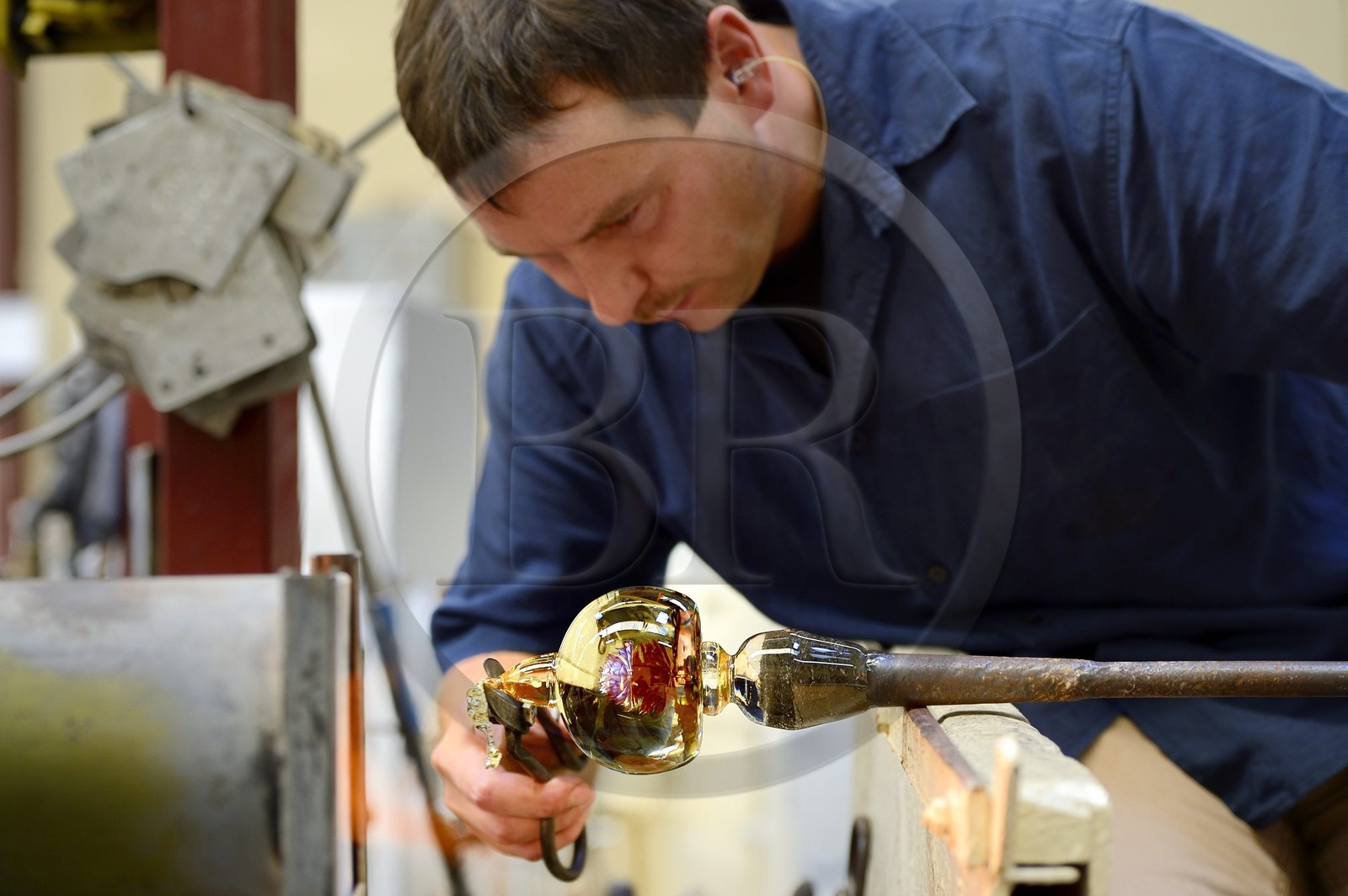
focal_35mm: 86
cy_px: 448
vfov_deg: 15.9
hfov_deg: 23.7
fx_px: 3217
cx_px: 674
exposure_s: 1/50
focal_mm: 86
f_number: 4
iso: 800
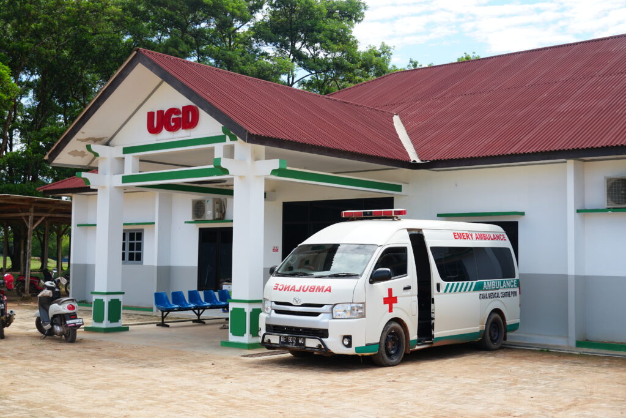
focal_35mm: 48
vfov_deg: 28.1
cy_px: 209
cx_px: 313
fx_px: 835
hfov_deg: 41.1
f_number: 5
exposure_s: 1/250
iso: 100
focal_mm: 32
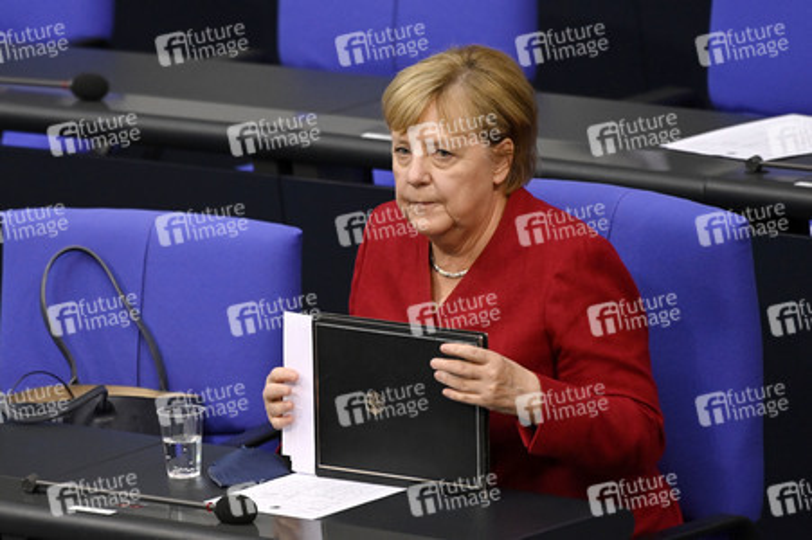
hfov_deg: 4.7
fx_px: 9917
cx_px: 406
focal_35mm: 440
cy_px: 270
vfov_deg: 3.1
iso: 6400
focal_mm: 440
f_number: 5.6
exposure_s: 1/320
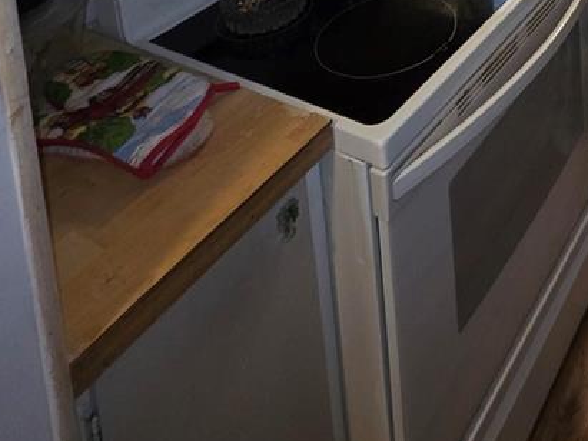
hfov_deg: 42.9
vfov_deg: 23.8
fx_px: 645
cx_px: 575
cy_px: -306
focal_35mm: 38
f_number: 1.9
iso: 800
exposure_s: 1/17.2
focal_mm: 2.2
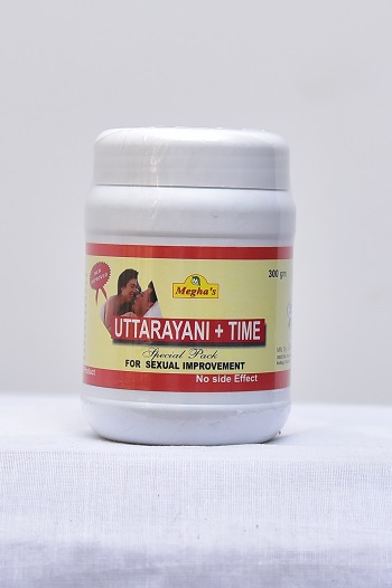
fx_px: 899
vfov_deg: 36.3
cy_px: 294
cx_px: 196
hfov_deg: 24.6
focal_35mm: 55
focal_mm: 55
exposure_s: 1/125
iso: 1250
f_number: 4
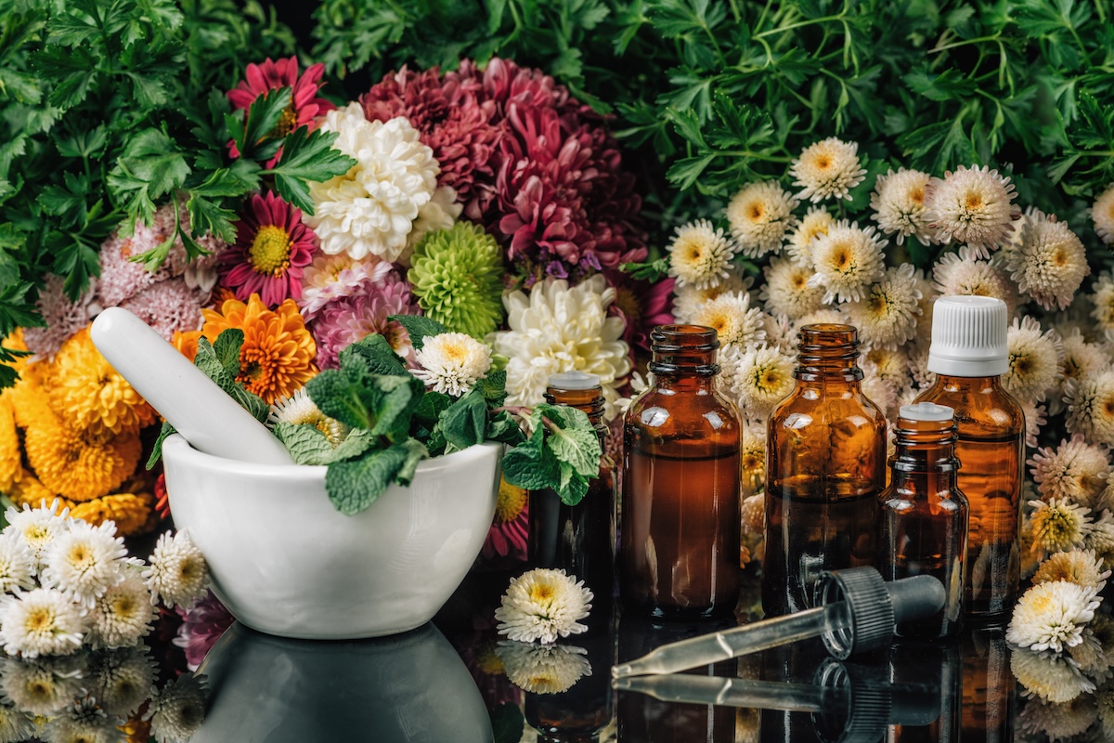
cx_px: 557
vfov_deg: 13.0
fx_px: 3249
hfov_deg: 19.5
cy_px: 372
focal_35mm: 105
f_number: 8
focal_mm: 105
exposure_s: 1/200
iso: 64
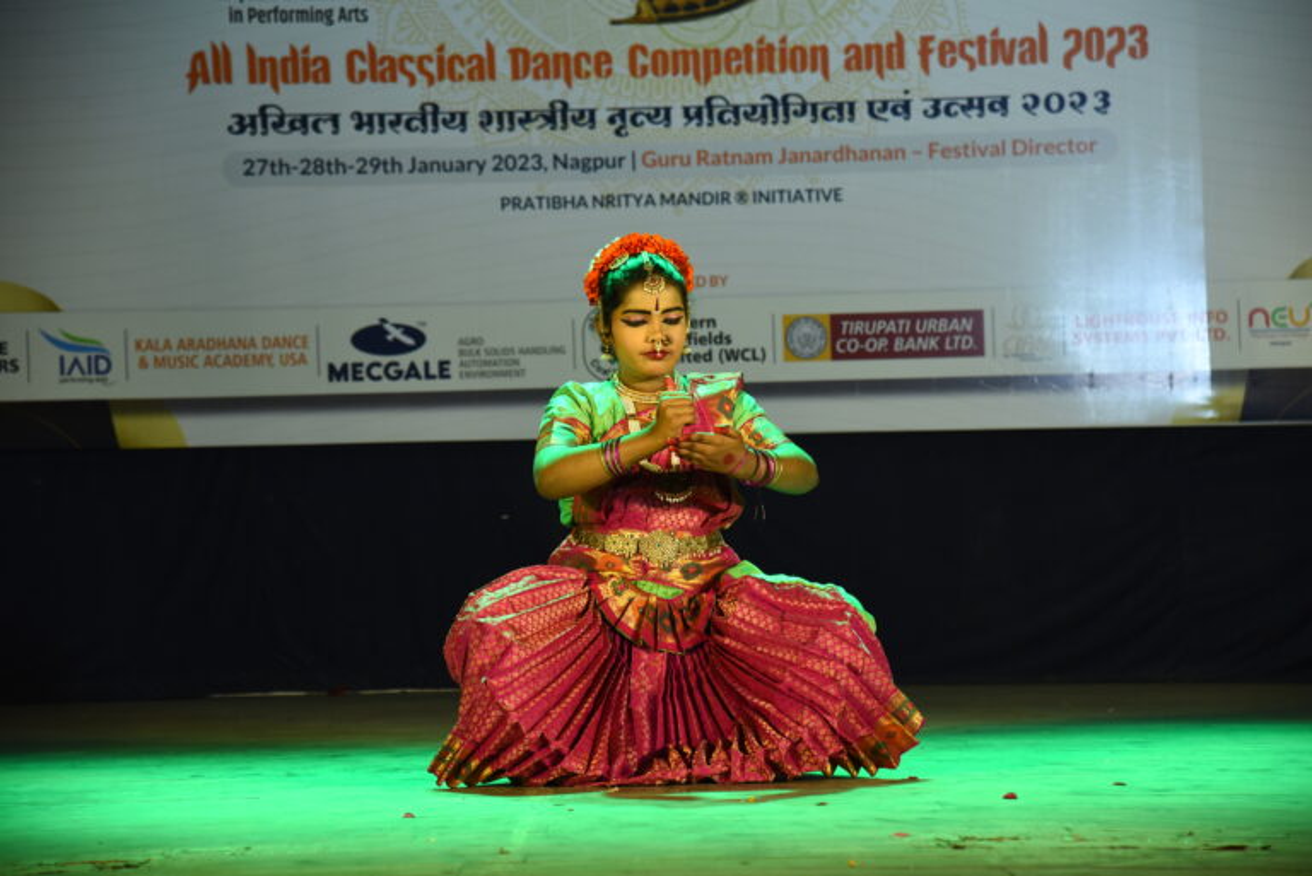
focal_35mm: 86
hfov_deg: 23.6
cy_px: 438
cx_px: 656
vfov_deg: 15.9
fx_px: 3136
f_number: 5.6
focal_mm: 86
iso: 2000
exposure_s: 1/200
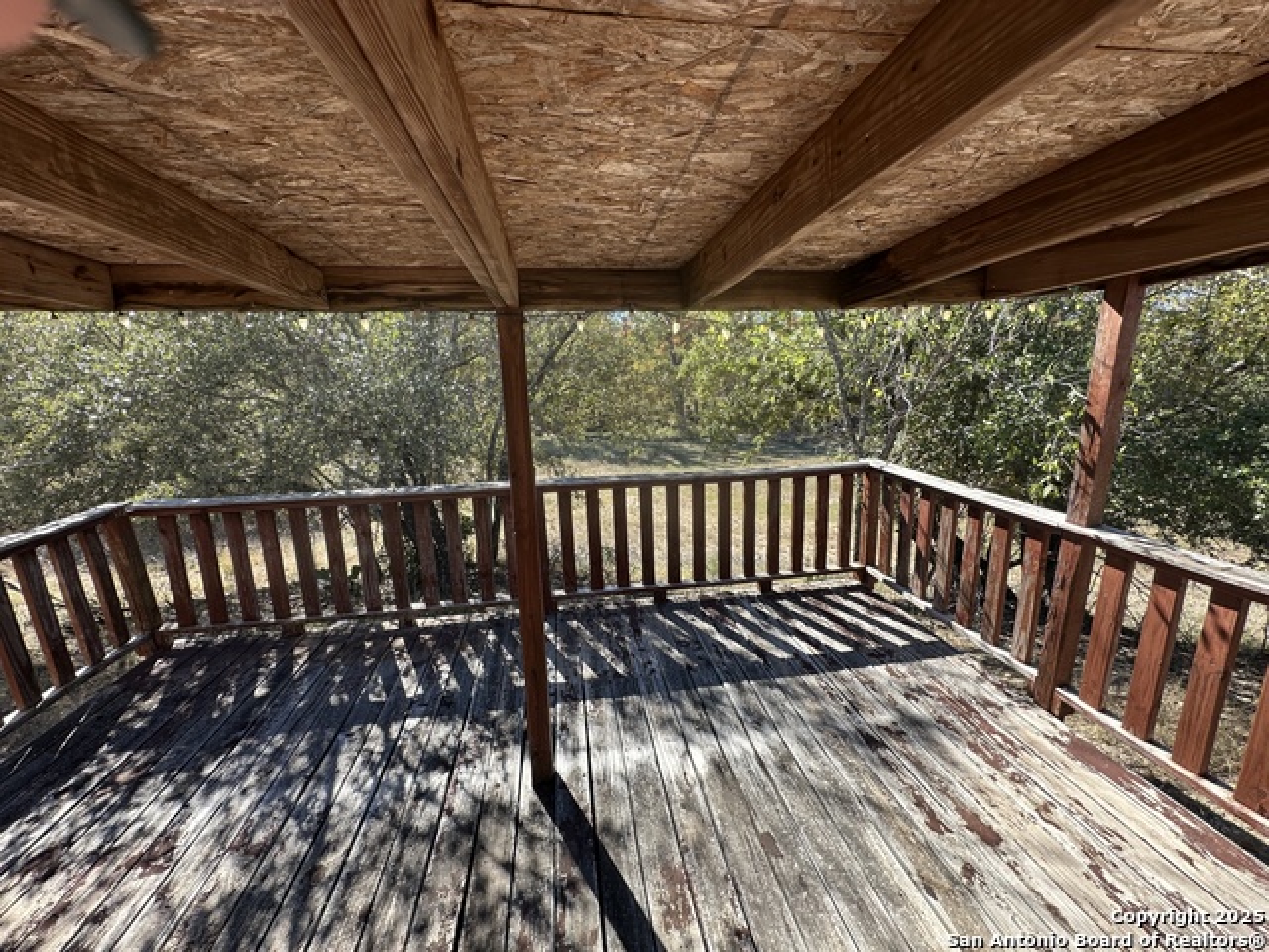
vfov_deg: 85.7
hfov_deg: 102.1
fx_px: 513
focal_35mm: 14
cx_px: 634
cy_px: 476
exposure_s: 1/394
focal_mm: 2.22
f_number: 2.2
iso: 40
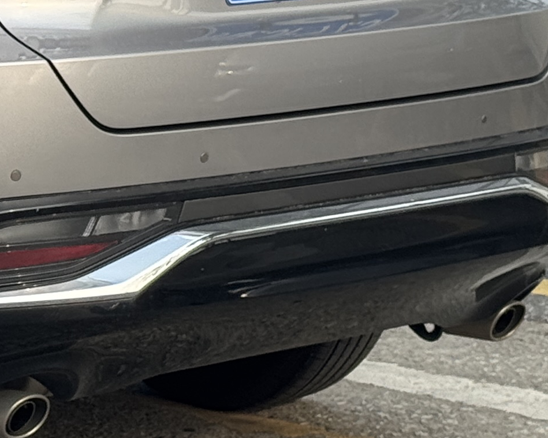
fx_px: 3227
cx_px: -326
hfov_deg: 9.4
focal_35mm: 199
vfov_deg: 7.7
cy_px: -138
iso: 64
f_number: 1.78
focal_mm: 6.76
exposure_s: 1/1524
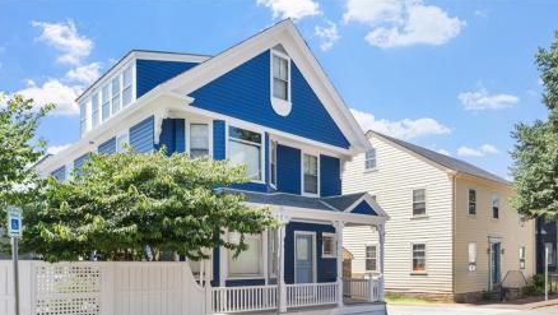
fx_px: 415
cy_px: 187
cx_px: 275
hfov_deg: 67.9
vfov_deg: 41.4
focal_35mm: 28
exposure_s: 1/500
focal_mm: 26
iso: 250
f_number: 7.1
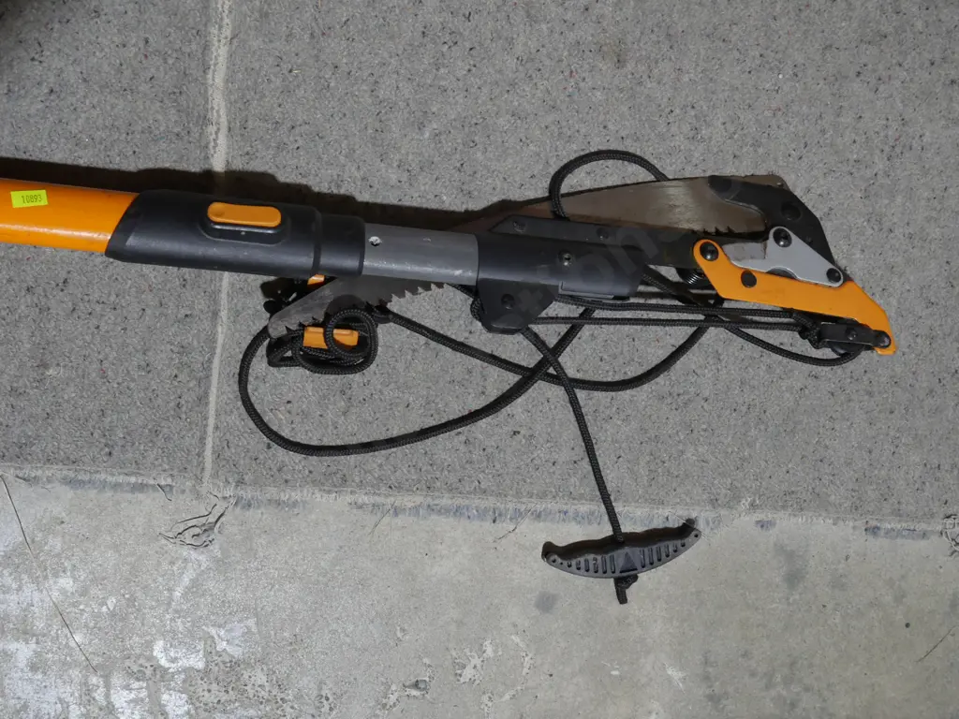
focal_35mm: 48
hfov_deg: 39.7
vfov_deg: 30.3
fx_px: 1330
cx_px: 480
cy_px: 360
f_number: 5.6
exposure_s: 1/60
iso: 640
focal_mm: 24
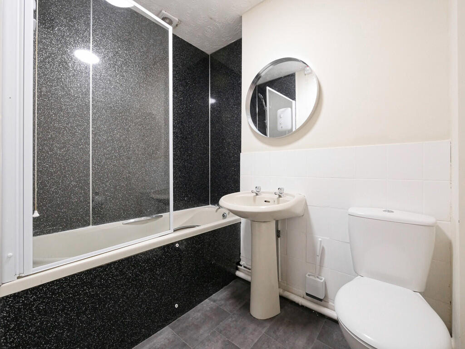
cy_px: 174
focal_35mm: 14
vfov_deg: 85.7
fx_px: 188
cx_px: 232
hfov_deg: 102.1
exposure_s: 1/60
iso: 2500
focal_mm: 7
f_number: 4
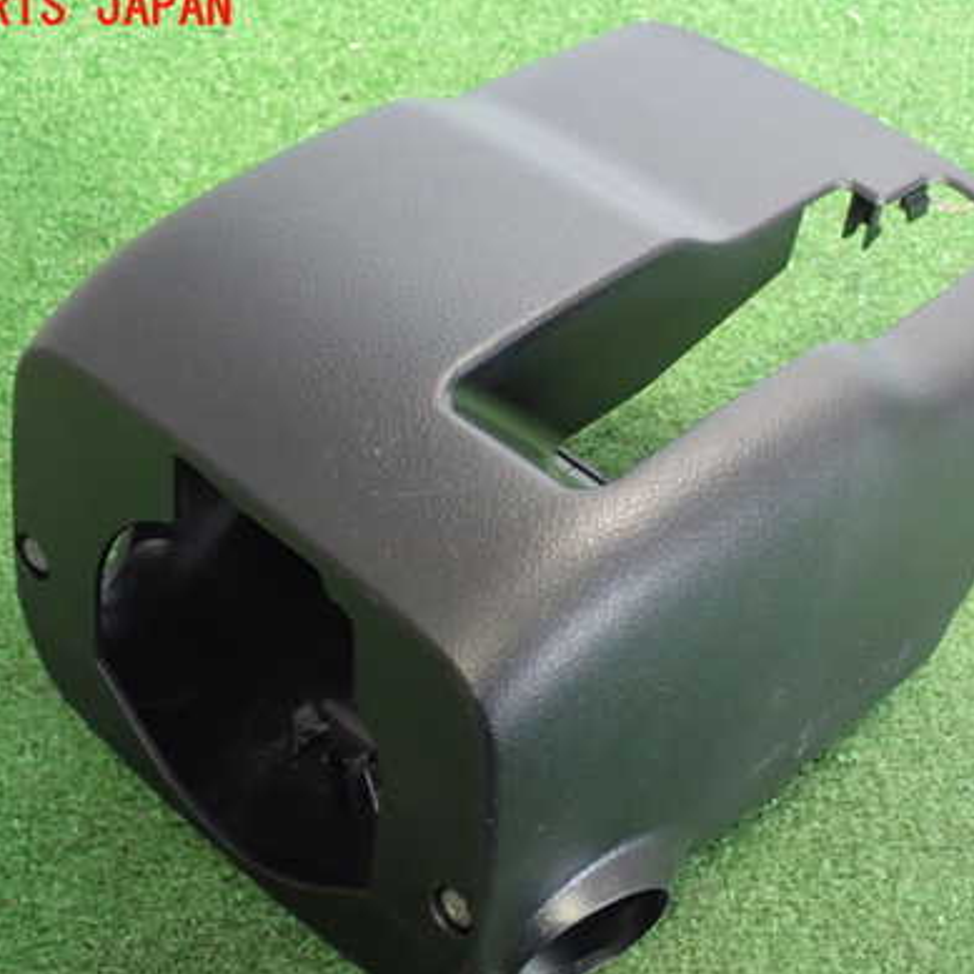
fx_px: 2037
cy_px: 541
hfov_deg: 26.9
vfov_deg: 26.9
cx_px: 528
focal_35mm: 64
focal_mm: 8.4
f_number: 3.1
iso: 800
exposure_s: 1/20
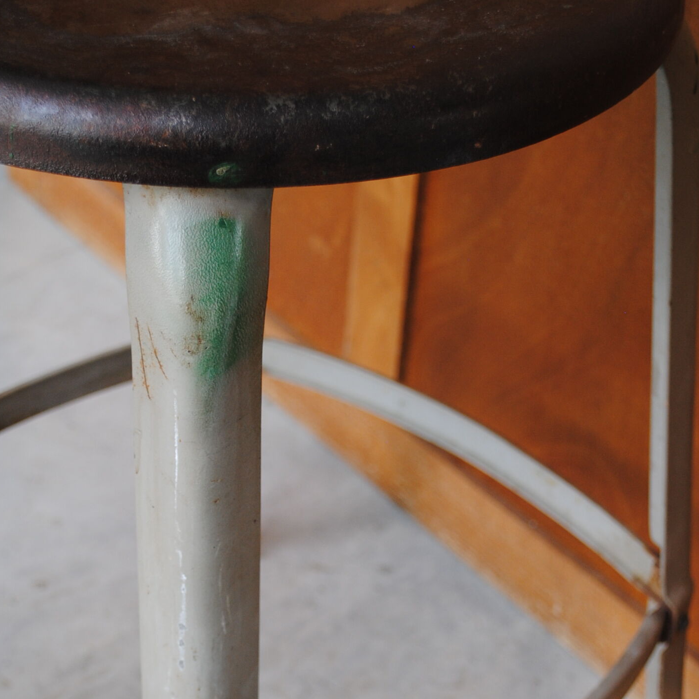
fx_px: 1919
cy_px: 655
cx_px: 271
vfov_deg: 20.2
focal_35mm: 84
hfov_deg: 20.6
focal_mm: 32
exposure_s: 1/60
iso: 200
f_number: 4.8
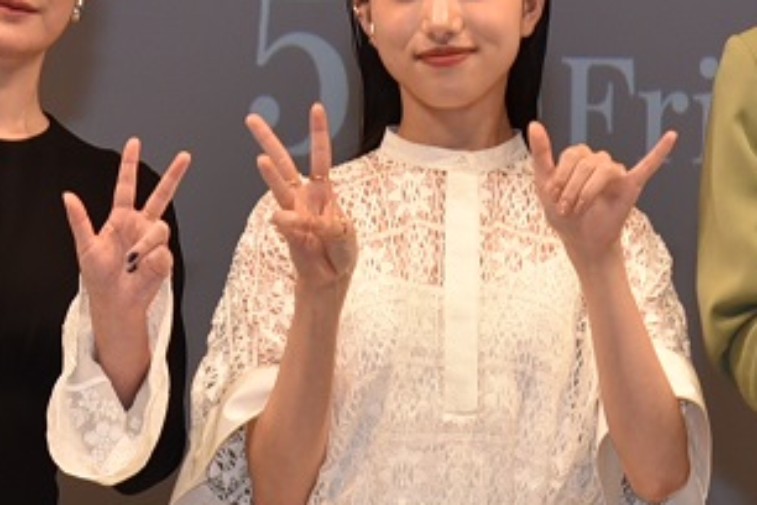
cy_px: 545
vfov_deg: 5.4
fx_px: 5383
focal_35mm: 256
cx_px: 438
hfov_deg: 8.0
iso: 500
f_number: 5
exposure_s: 1/100
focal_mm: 52
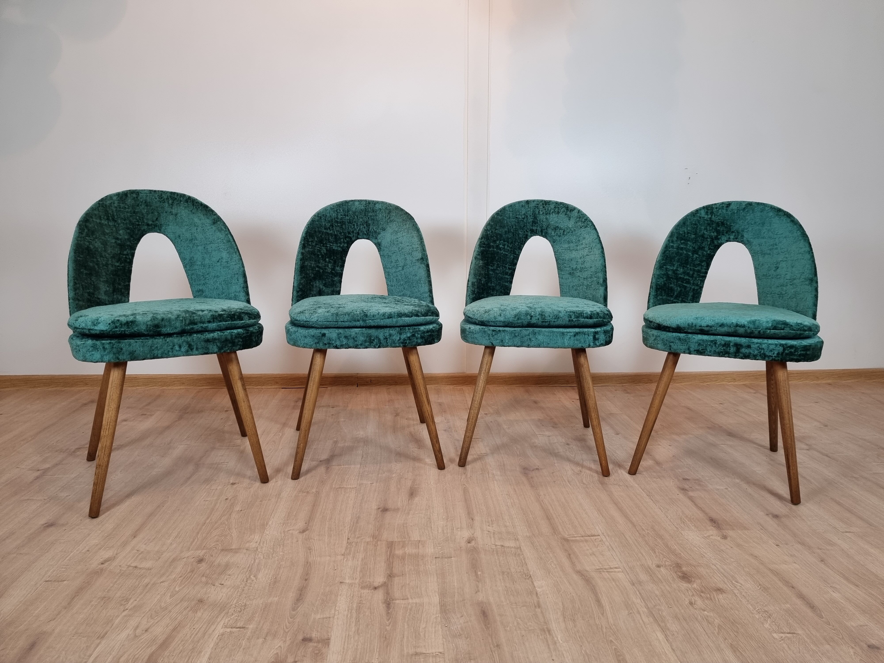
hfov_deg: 71.6
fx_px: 613
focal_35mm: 24
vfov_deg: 56.8
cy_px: 332
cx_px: 442
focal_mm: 6.7
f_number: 1.8
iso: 200
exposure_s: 1/100
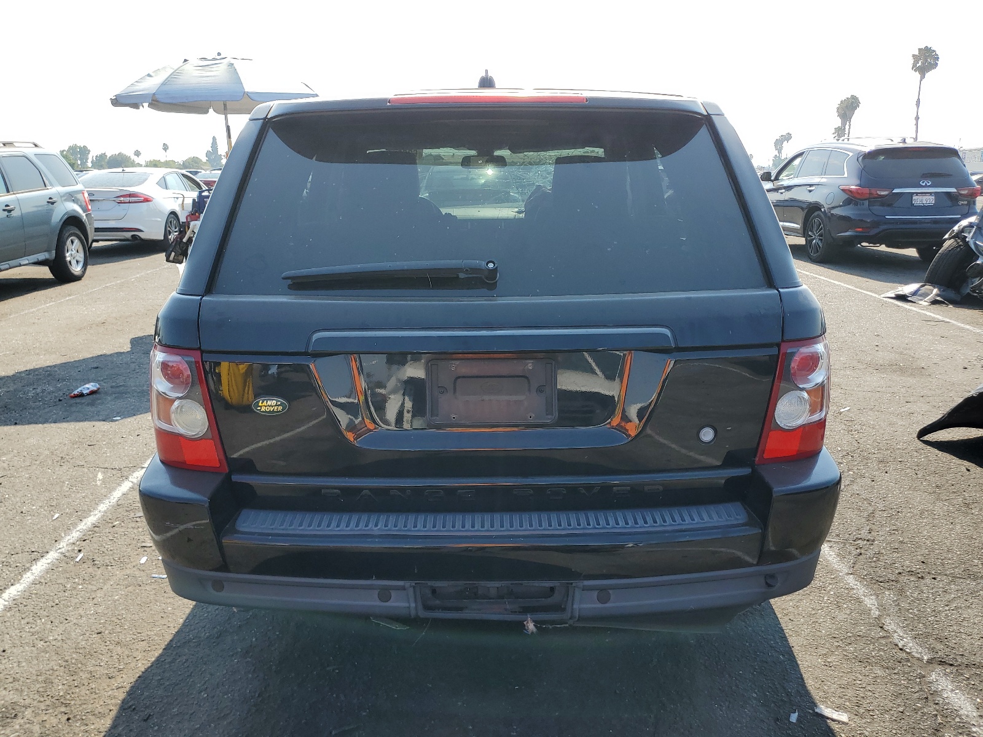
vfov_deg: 53.1
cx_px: 492
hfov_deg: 67.3
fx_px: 738
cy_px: 368
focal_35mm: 26
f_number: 1.5
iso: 50
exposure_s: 1/1429
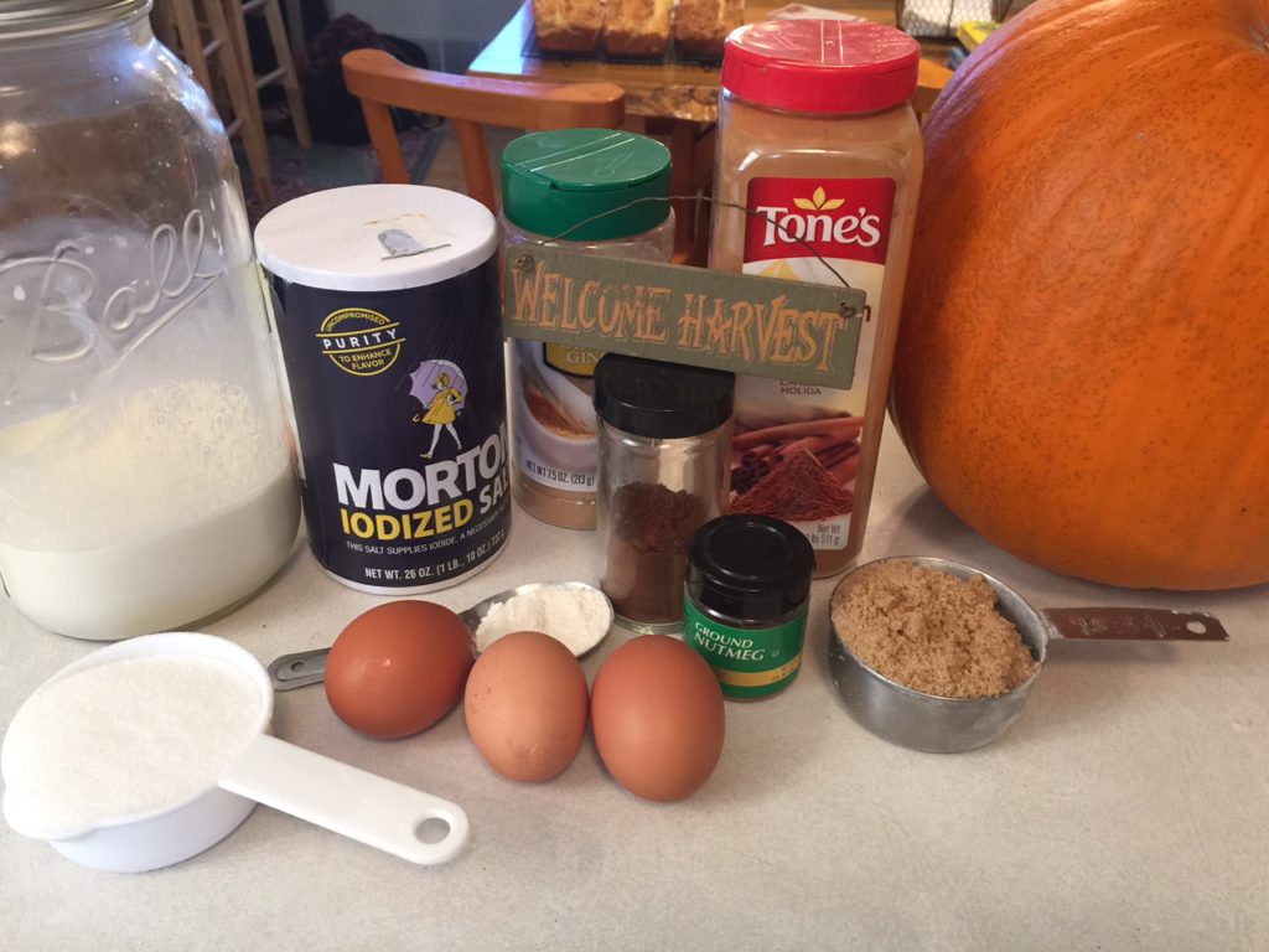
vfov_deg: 48.2
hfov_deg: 61.7
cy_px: 476
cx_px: 634
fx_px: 1063
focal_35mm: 29
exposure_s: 1/15
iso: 80
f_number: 2.2
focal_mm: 4.15
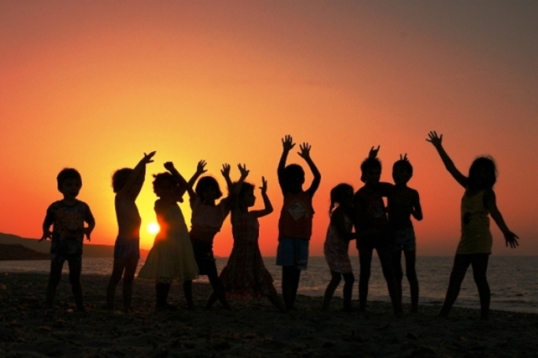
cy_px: 179
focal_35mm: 60
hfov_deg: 33.4
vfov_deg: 22.6
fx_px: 896
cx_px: 269
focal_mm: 40
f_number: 8
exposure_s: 1/640
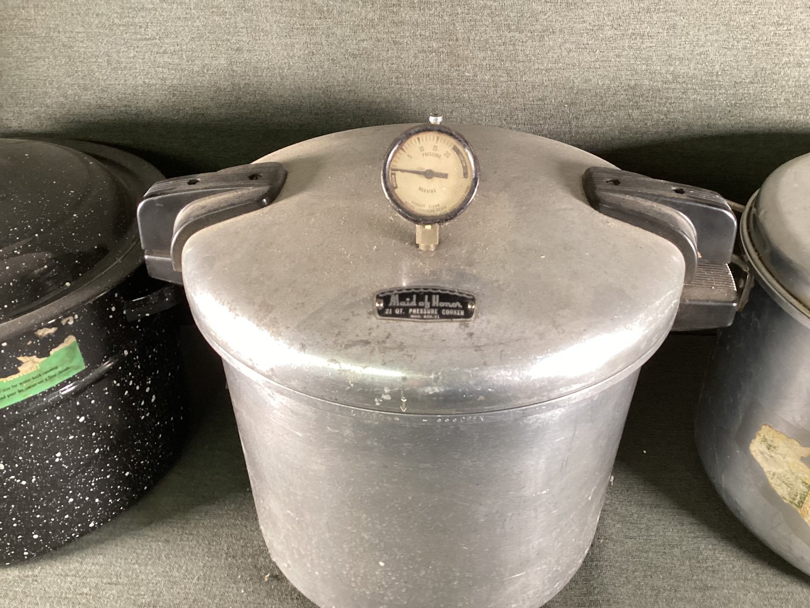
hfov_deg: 58.3
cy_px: 304
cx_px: 405
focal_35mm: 31
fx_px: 725
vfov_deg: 45.4
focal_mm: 3.3
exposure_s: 1/60
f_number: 2.4
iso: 160
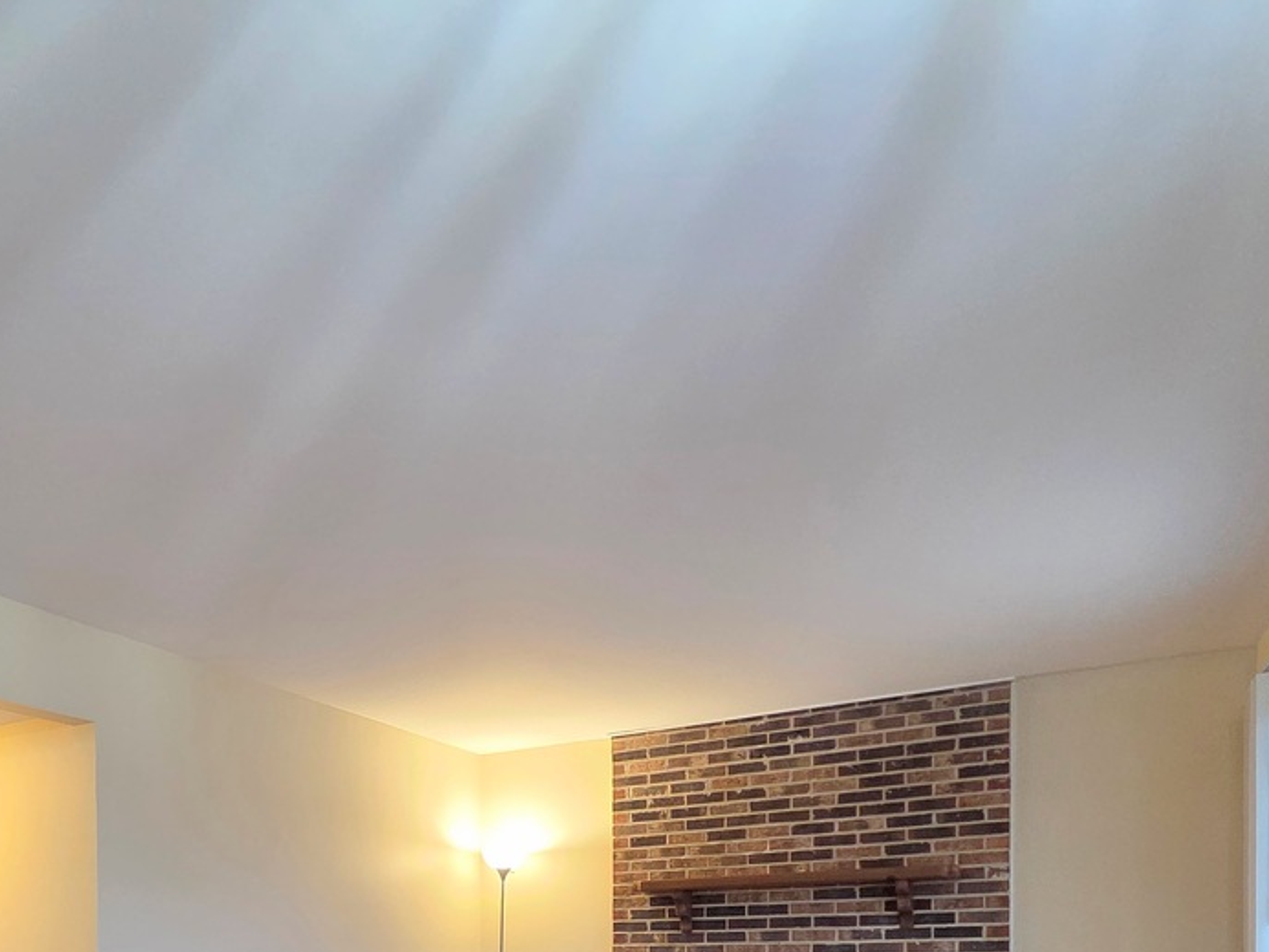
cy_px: 987
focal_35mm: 27
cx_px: 280
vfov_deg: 42.9
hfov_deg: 60.8
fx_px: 990
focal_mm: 2.2
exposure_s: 1/60
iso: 400
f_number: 2.2
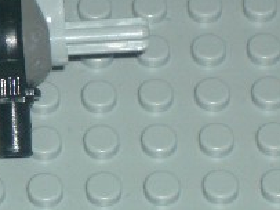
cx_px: -65
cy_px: -10
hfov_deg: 6.0
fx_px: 2676
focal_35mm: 331
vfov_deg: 4.5
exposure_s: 1/60
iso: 100
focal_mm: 17.4
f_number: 4.8
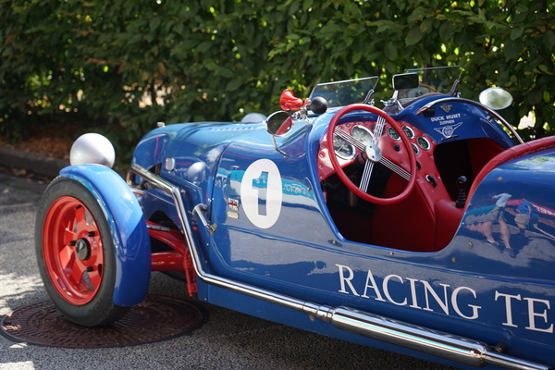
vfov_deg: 14.3
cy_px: 185
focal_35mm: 96
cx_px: 278
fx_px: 1480
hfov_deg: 21.2
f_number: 4
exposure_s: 1/160
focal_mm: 96
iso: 100
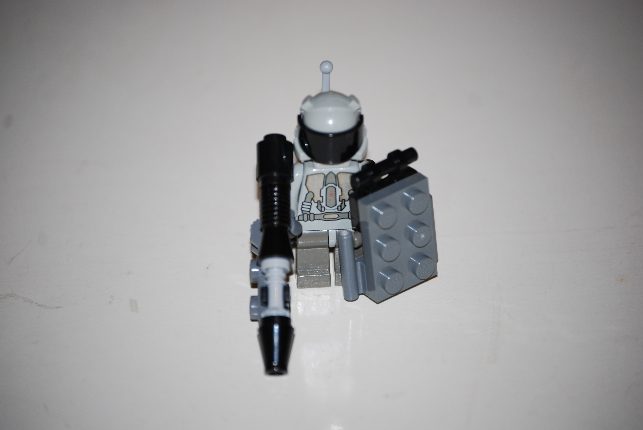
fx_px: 3219
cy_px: 215
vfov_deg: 7.7
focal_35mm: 180
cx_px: 322
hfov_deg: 11.4
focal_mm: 120
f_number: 5
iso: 200
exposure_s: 1/60
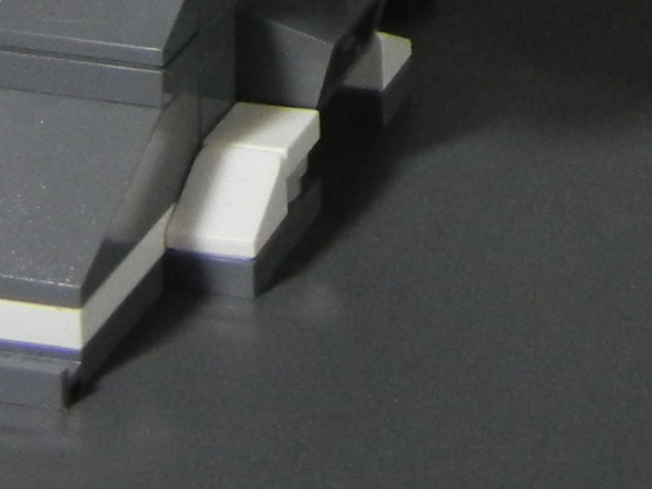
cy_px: -732
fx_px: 3147
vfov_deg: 8.1
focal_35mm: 167
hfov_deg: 11.6
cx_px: 790
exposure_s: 1/70.5
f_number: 3.5
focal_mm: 5.4
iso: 400
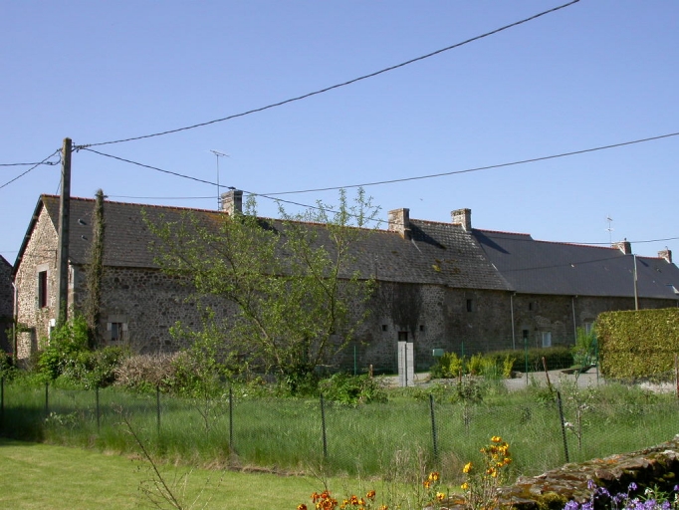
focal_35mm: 43
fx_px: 844
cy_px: 255
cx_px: 340
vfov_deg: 33.6
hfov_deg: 43.8
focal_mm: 8.9
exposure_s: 1/275
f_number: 7.8
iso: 100
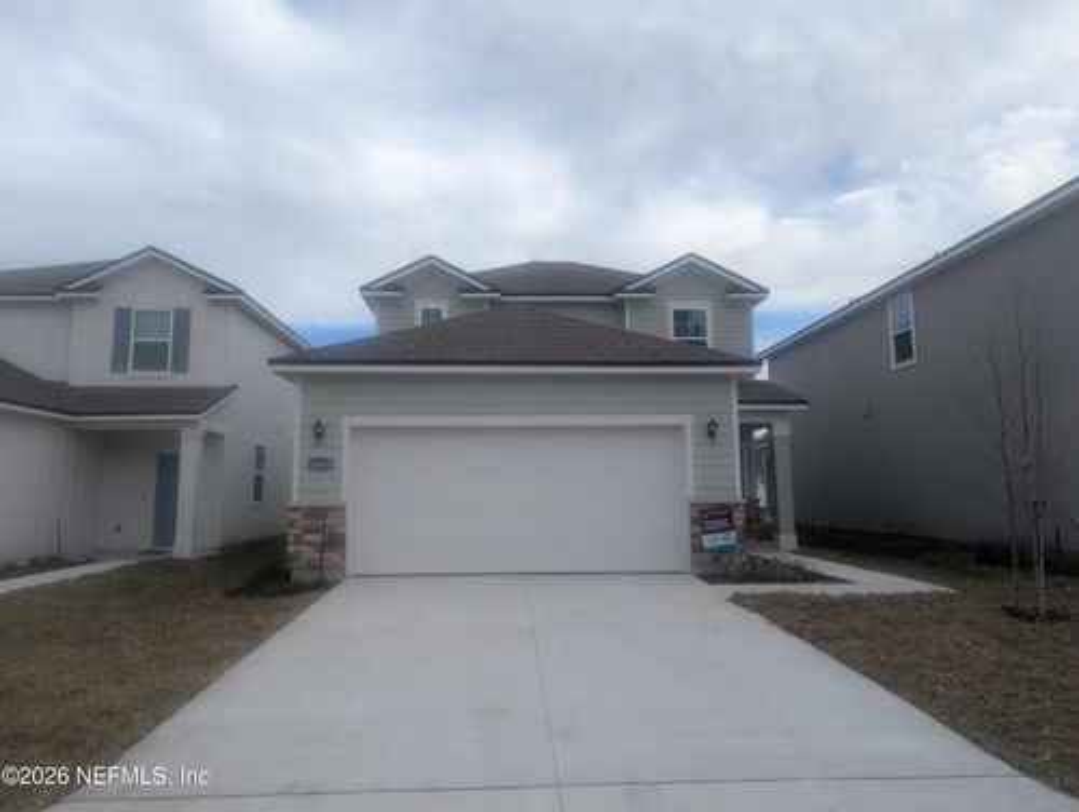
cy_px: 406
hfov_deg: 71.5
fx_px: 749
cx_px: 540
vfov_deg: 56.9
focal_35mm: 24
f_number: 1.85
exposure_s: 1/1825
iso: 49
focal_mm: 6.81
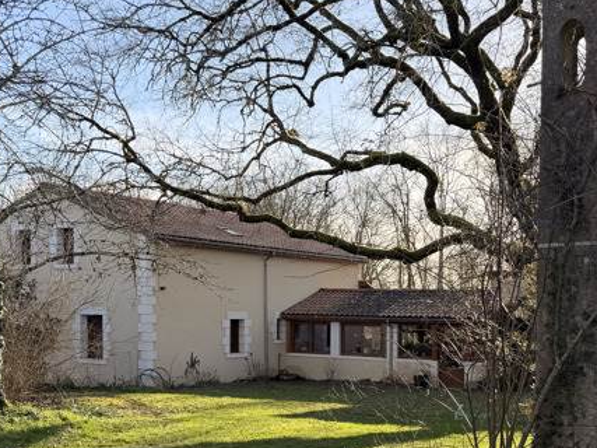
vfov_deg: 31.5
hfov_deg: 41.2
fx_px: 776
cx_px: 429
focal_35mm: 45
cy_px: 347
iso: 80
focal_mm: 6.76
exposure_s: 1/955
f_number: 1.78
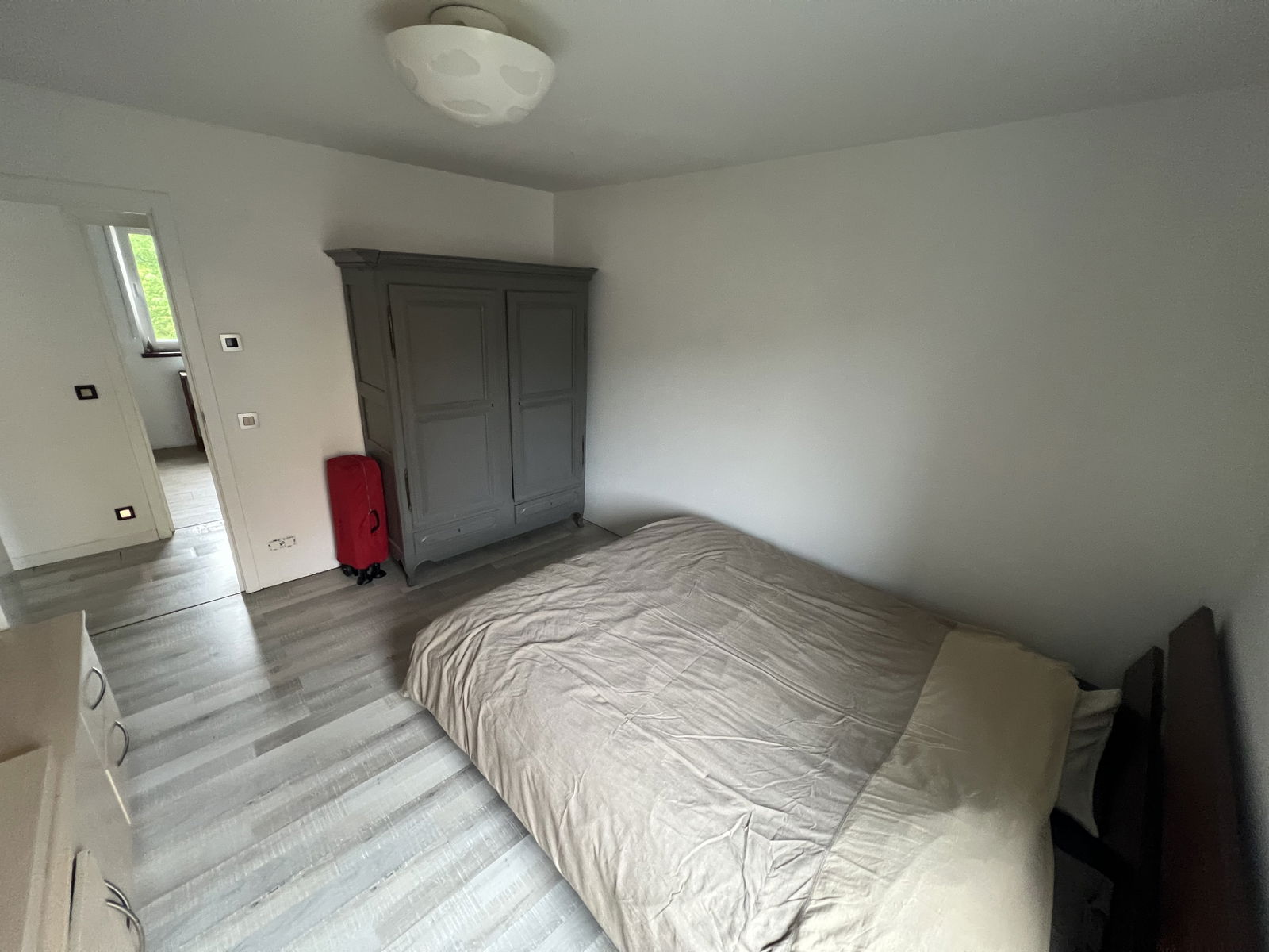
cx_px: 634
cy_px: 476
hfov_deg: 106.2
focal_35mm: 13
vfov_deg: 89.9
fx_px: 477
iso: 400
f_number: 1.8
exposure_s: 1/60
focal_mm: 1.57
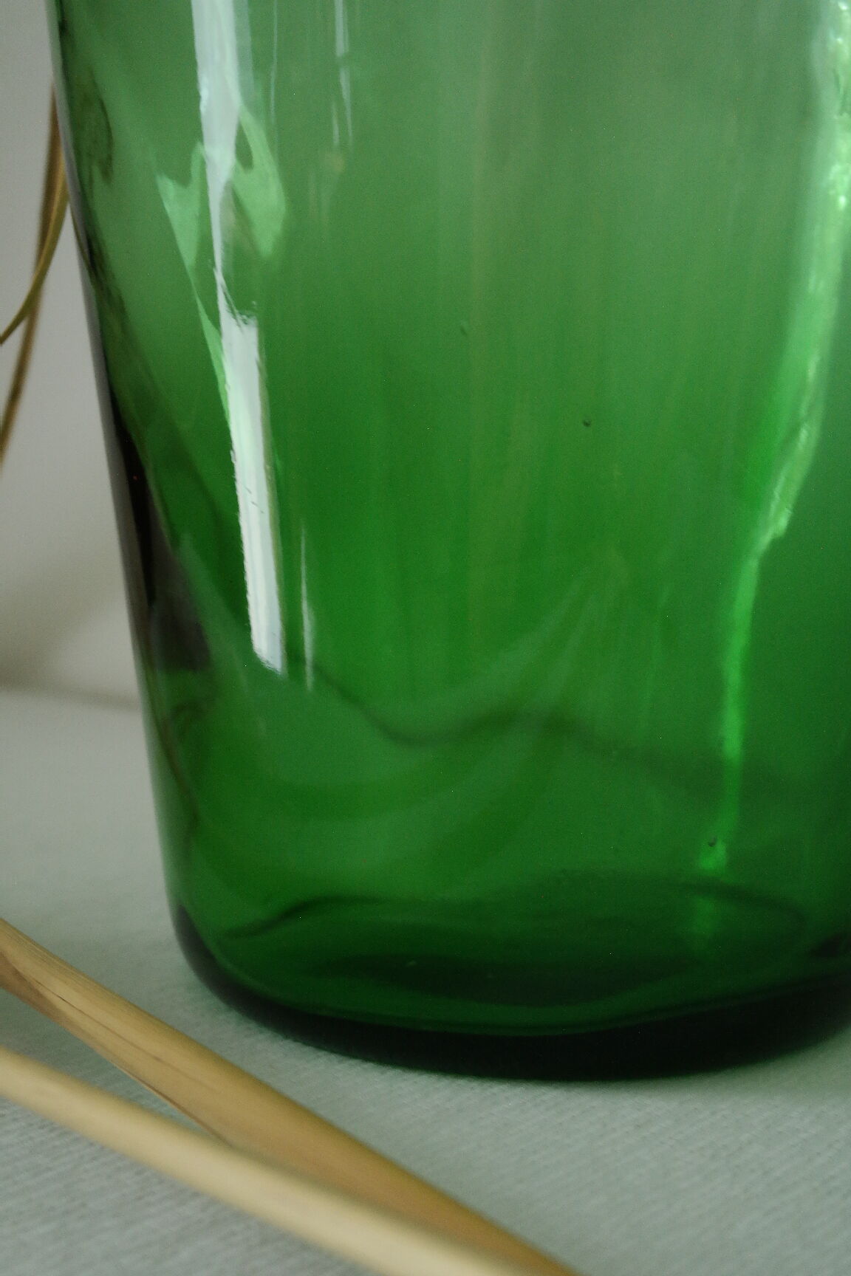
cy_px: 638
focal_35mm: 58
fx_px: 2056
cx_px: 426
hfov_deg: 23.4
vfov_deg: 34.5
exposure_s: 1/30
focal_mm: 38
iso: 1600
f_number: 5.6
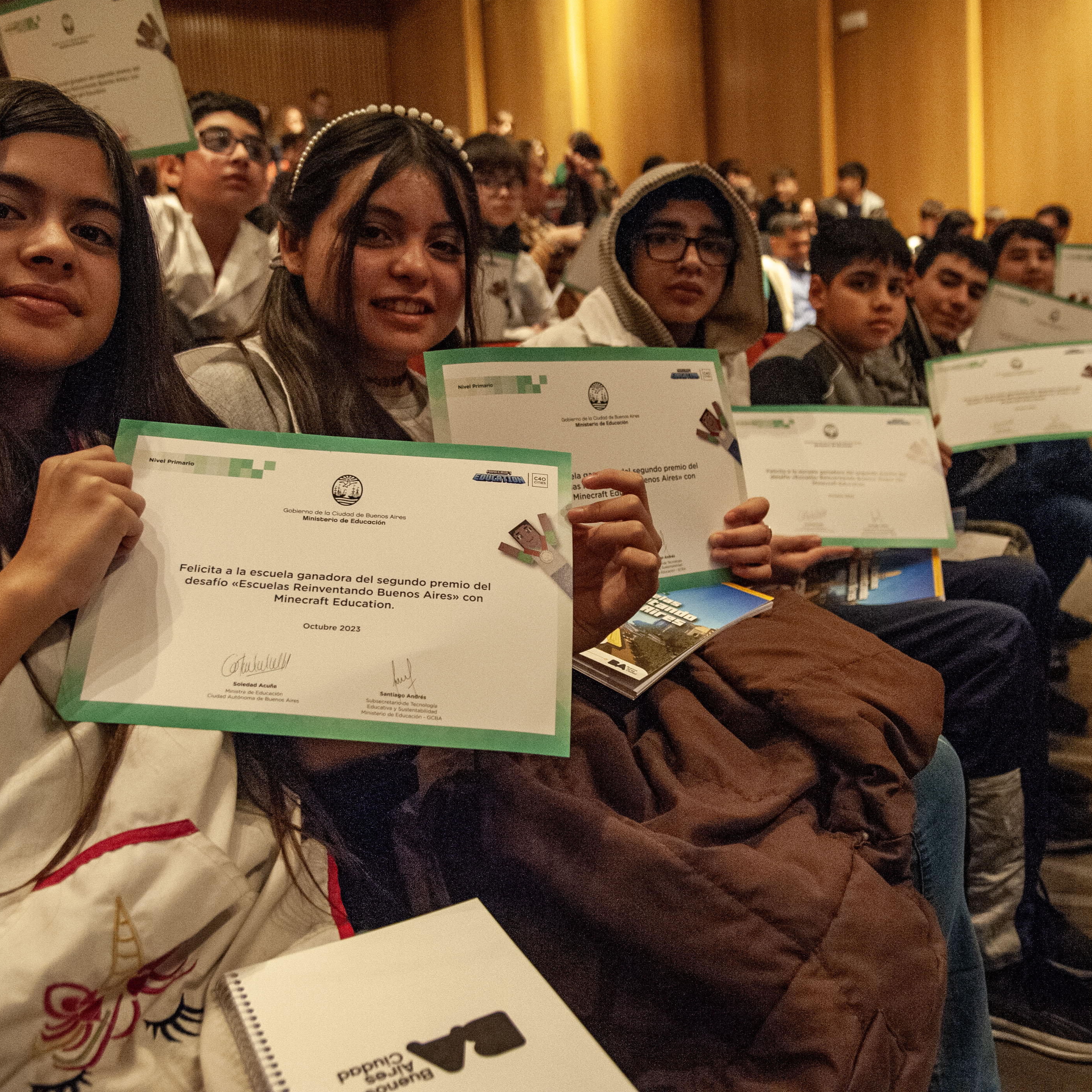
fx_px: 1106
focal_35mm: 31
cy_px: 541
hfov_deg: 52.5
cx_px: 583
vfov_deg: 52.5
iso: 4000
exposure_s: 1/60
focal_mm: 24
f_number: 4
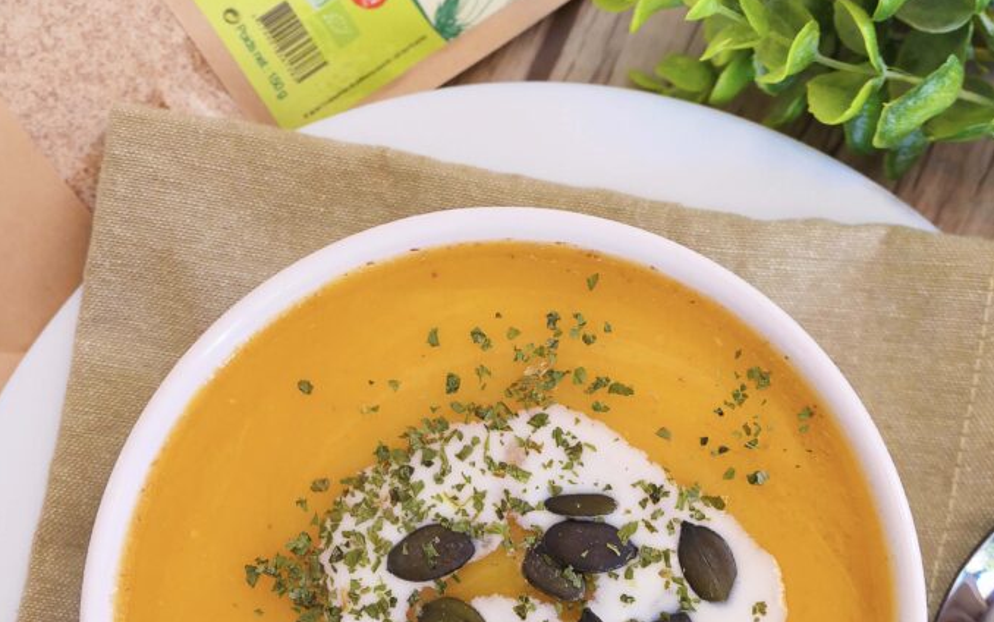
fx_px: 1626
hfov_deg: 34.0
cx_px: 496
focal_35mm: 60
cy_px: 414
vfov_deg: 21.6
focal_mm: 14.2
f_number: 2.8
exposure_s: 1/80
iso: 640
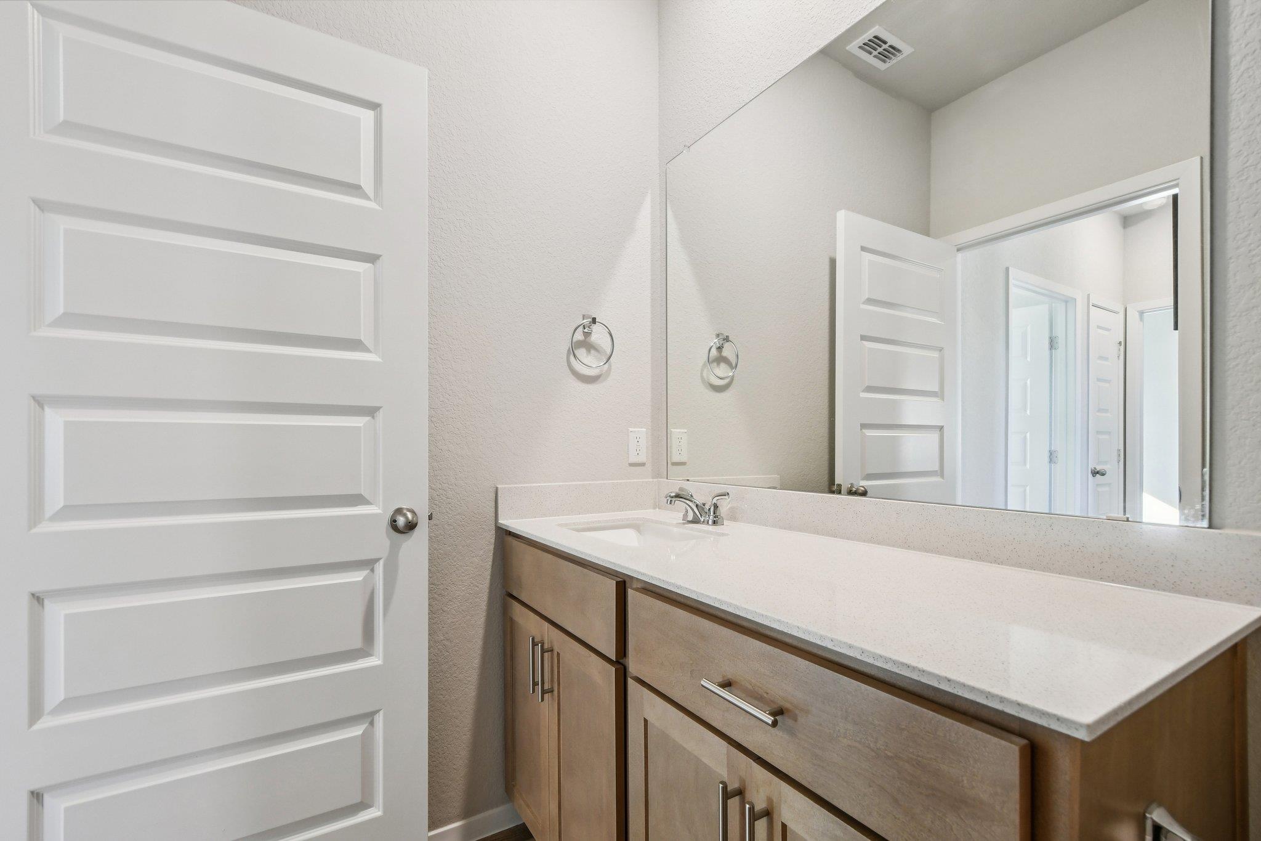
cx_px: 630
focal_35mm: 15
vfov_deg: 77.3
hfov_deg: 100.4
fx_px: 525
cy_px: 420
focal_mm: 10
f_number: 8
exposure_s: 1/20
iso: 400
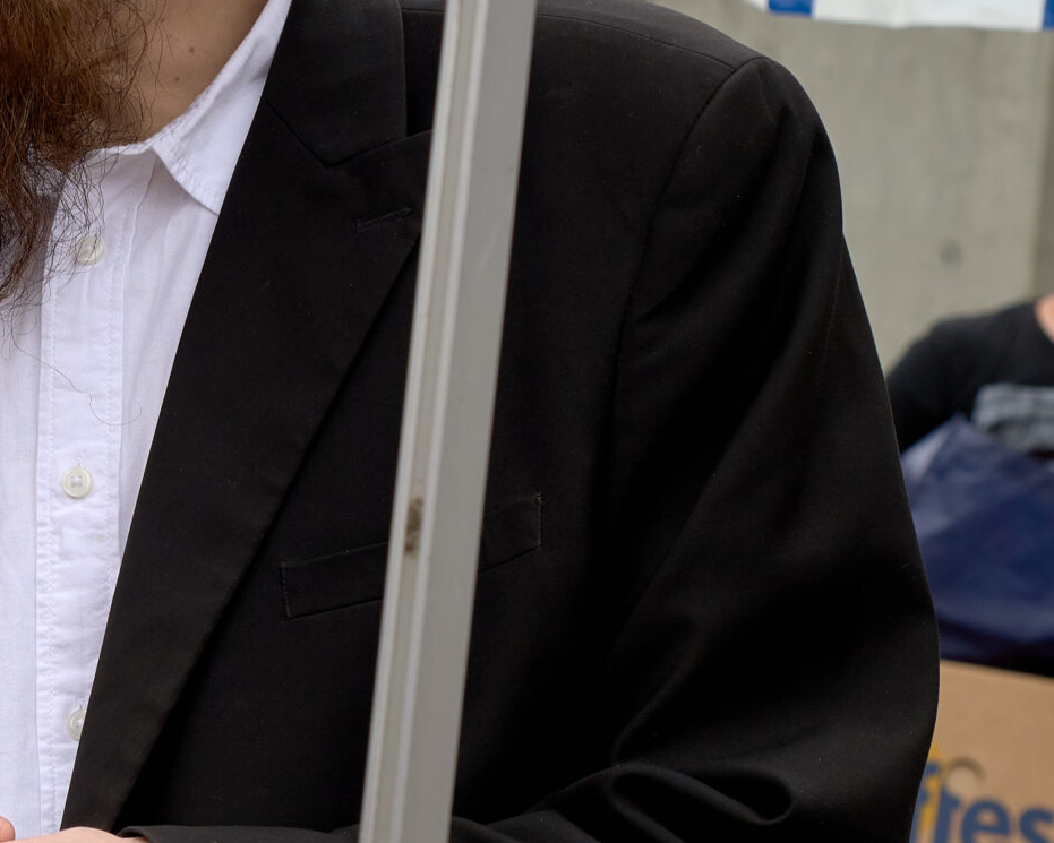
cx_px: -357
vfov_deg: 9.7
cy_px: 283
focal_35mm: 160
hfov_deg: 11.7
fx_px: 4992
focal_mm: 62
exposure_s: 1/200
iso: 200
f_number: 8
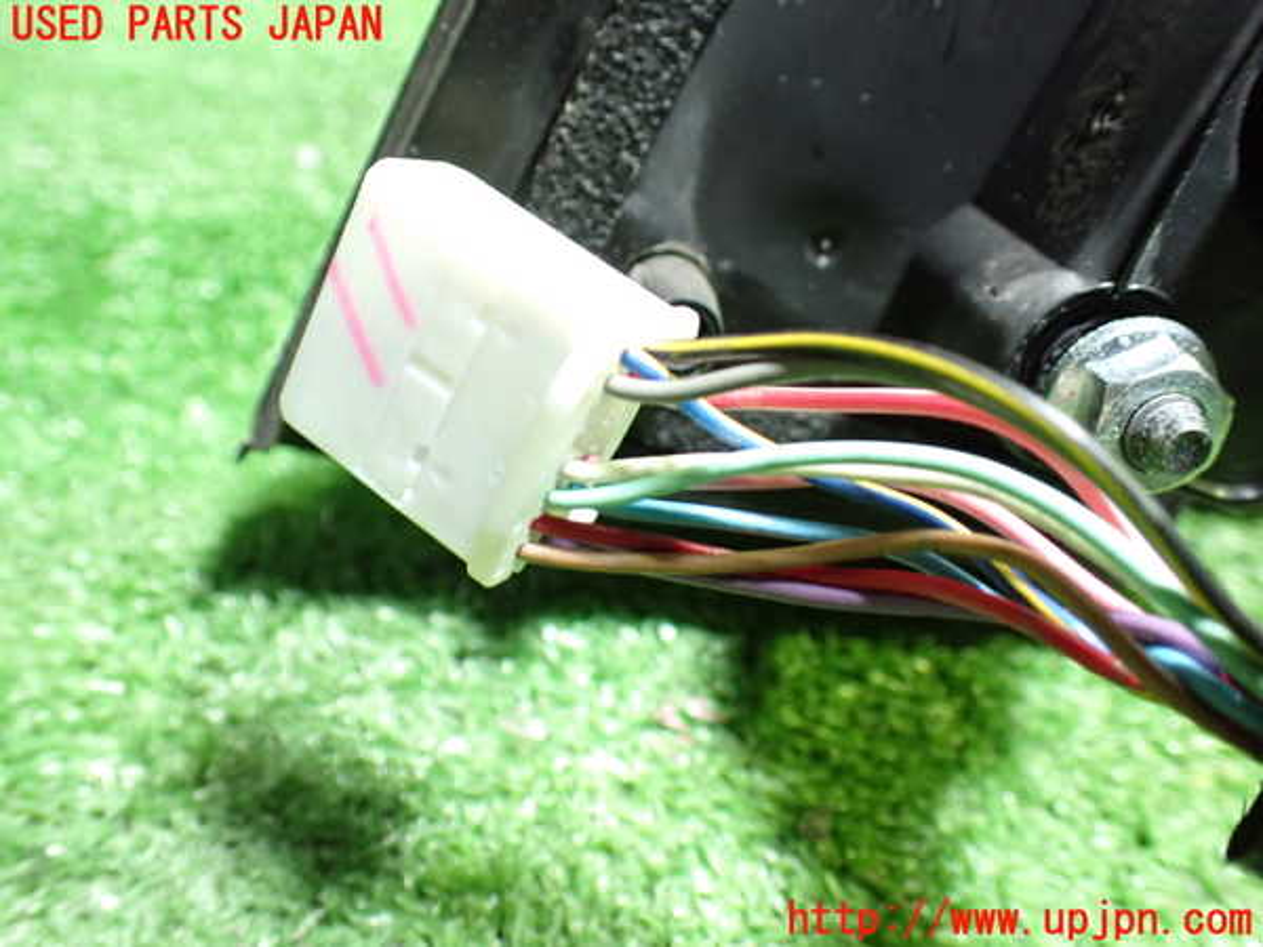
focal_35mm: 30
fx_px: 1095
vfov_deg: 46.8
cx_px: 632
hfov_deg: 60.0
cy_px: 474
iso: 800
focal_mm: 5.4
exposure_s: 1/40
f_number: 2.3
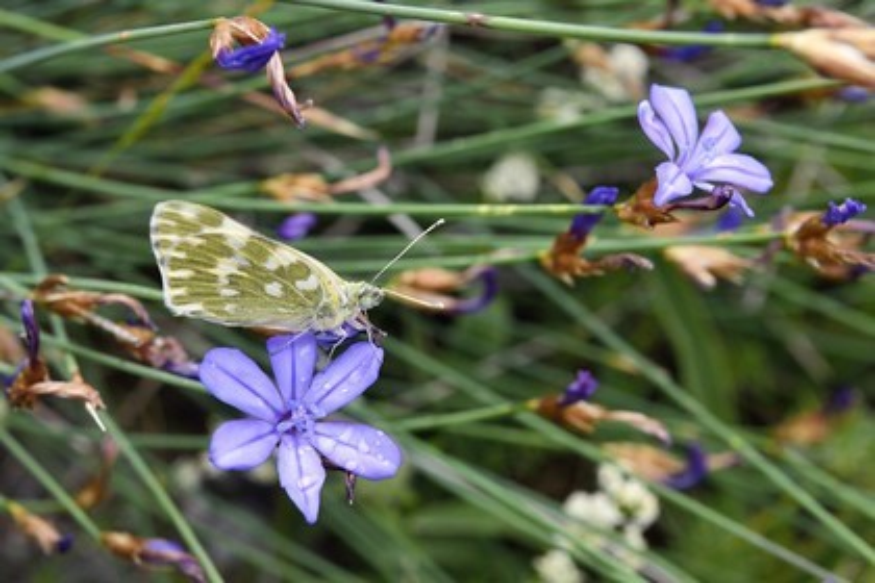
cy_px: 292
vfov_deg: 19.5
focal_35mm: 70
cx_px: 438
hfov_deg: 28.8
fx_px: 1701
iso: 400
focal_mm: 70
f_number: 13
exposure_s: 1/80
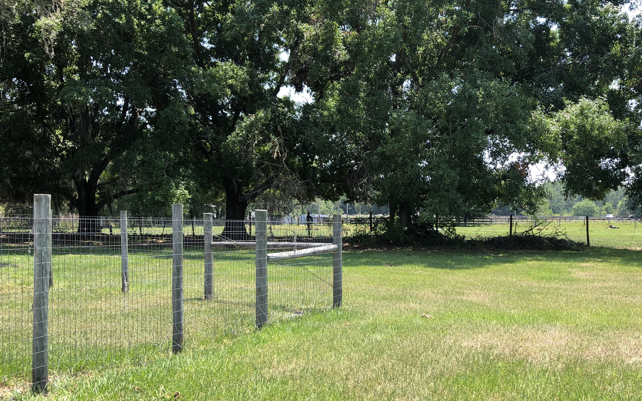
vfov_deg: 32.7
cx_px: 374
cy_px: 223
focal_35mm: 39
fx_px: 682
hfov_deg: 50.2
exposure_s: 1/448
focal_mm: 3.99
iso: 20
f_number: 1.8
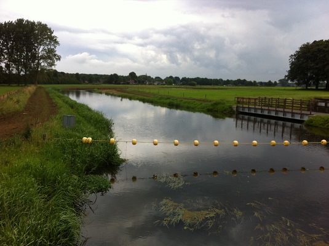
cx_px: 164
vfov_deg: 40.6
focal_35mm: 35
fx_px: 332
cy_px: 123
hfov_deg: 52.7
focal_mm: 3.85
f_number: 2.8
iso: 80
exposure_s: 1/914
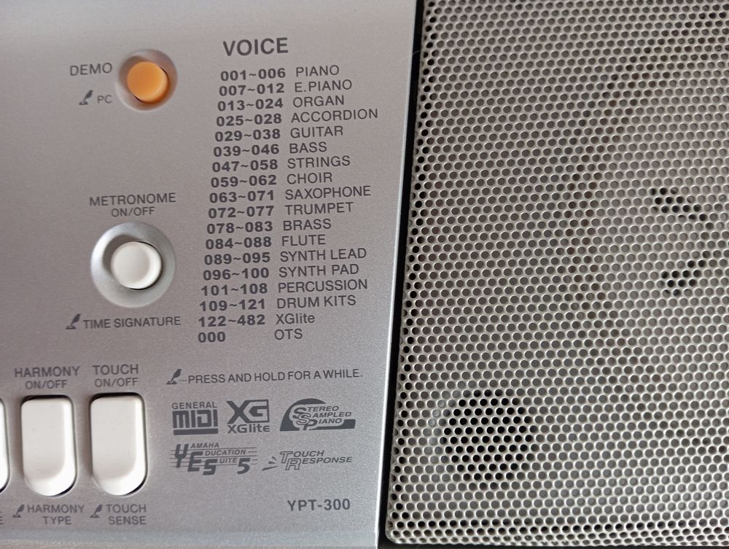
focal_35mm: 28
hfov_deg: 63.4
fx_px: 591
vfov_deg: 49.9
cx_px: 364
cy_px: 274
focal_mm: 4.22
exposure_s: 1/33.3
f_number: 1.8
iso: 522
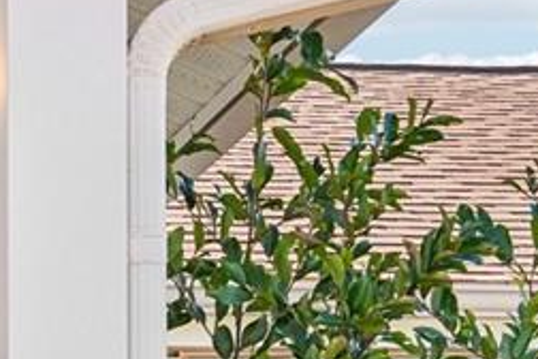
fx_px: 2062
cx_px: -250
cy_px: 635
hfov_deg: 14.0
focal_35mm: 138
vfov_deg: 9.5
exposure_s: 1/400
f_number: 8
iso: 500
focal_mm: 23
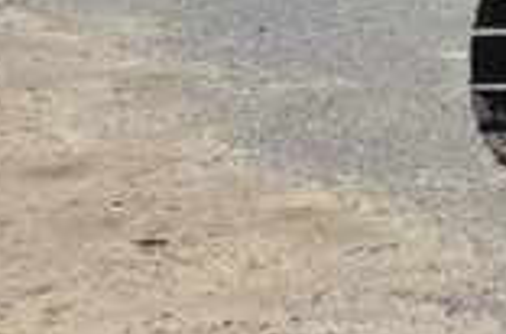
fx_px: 3237
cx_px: 1064
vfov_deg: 5.8
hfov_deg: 8.4
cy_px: -349
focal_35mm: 231
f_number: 14
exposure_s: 1/200
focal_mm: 30
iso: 200
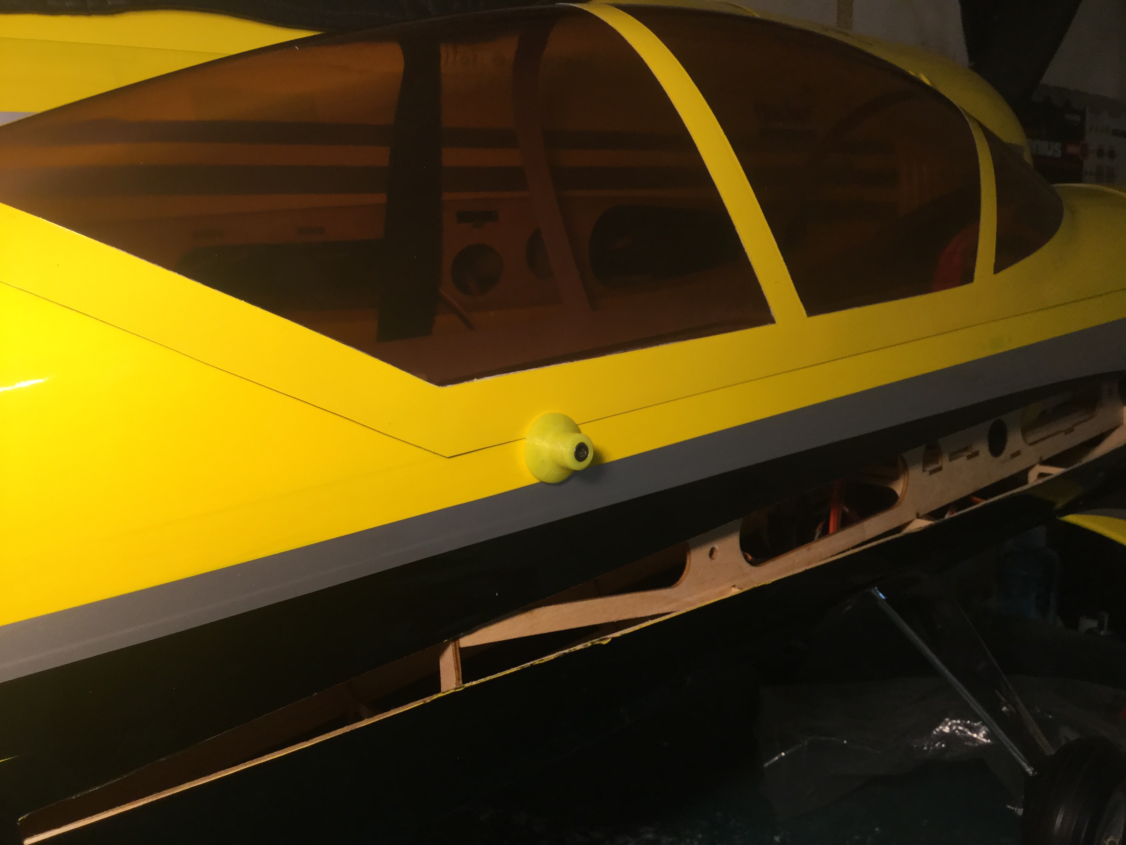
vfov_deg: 45.4
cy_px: 422
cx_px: 563
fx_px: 1008
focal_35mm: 31
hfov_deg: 58.4
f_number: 2.4
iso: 50
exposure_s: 1/30
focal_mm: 3.3
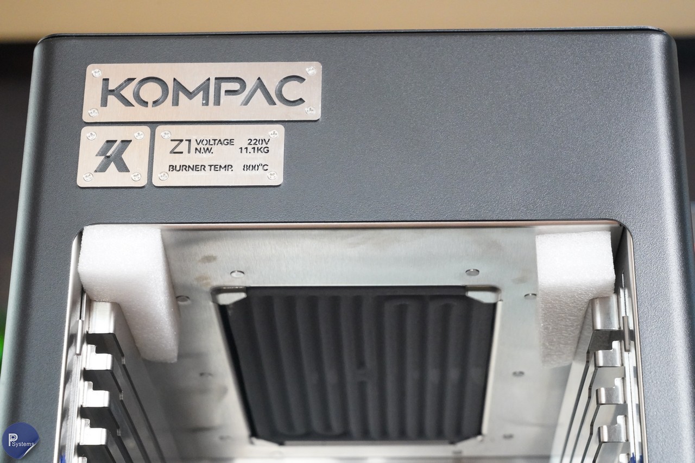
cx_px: 348
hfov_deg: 23.9
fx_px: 1641
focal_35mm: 85
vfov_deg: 16.1
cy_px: 232
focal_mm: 85
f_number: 11
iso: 12800
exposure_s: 1/60
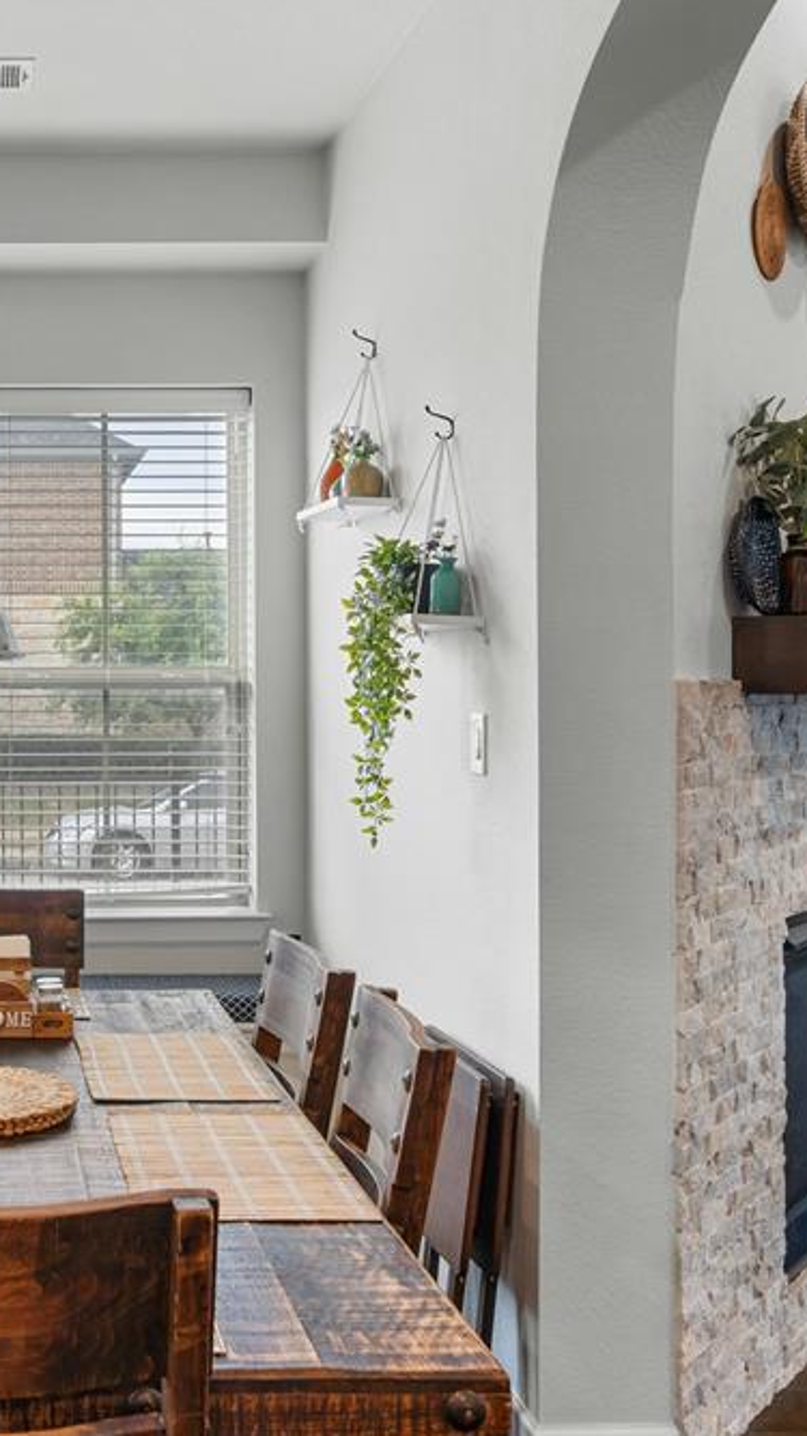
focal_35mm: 37
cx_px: -24
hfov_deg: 29.6
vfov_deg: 54.0
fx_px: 1408
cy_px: 713
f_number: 8
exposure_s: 1/1.67
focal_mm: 23
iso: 400
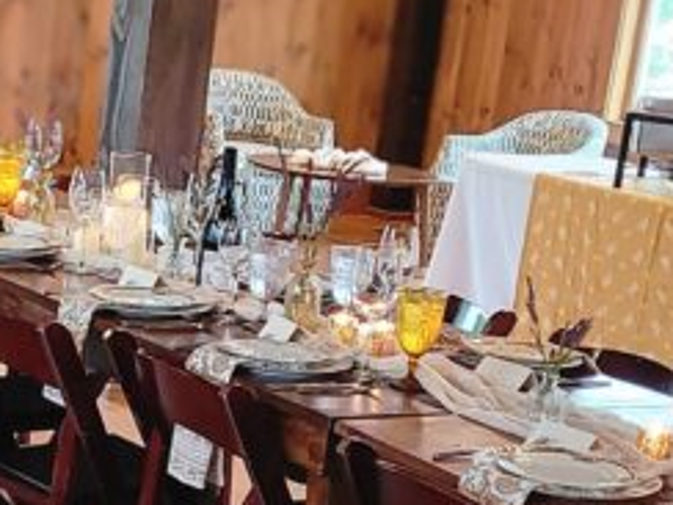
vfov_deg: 13.2
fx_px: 2119
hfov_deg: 17.7
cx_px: 19
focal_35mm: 109
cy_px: 593
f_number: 1.8
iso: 250
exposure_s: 1/60
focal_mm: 5.4
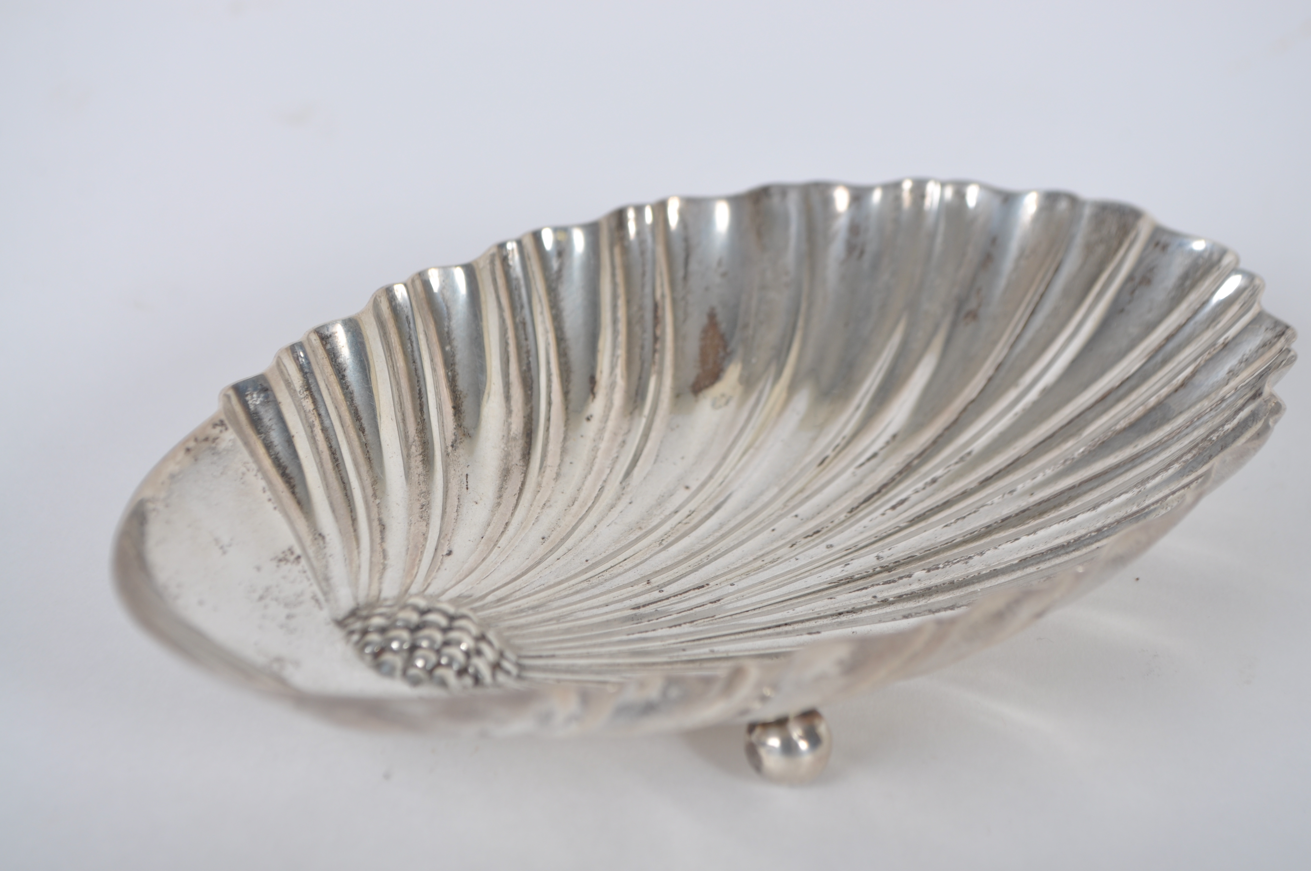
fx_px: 3001
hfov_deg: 24.6
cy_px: 436
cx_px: 656
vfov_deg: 16.5
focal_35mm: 82
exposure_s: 1/125
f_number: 9
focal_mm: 55
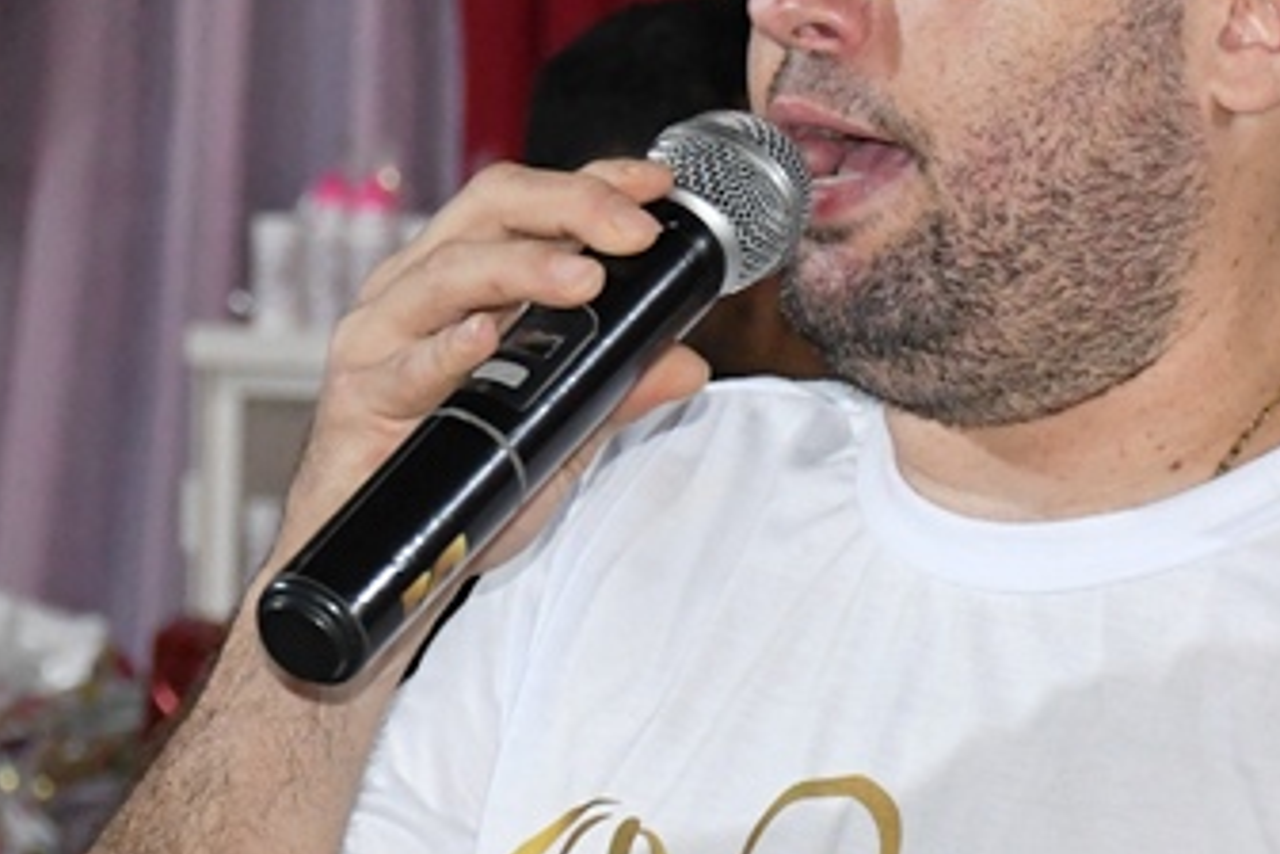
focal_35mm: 256
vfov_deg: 5.4
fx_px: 9102
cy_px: 276
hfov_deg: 8.0
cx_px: 899
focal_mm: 56
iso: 3200
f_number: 5.6
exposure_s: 1/100
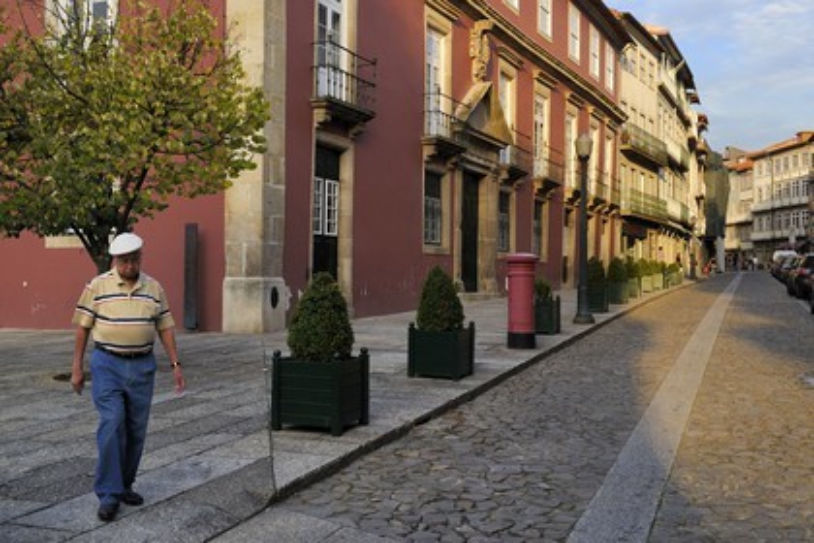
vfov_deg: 35.1
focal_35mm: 38
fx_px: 859
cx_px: 407
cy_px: 272
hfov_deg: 50.7
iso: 400
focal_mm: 38
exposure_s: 1/100
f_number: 8
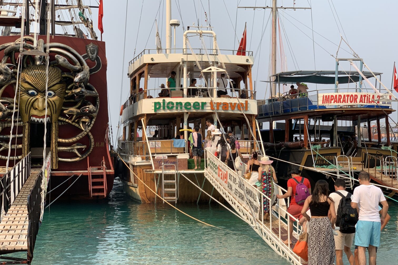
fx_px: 608
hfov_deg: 36.2
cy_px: 142
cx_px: 198
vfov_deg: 24.6
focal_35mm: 55
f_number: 2.4
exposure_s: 1/551
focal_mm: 6
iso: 16
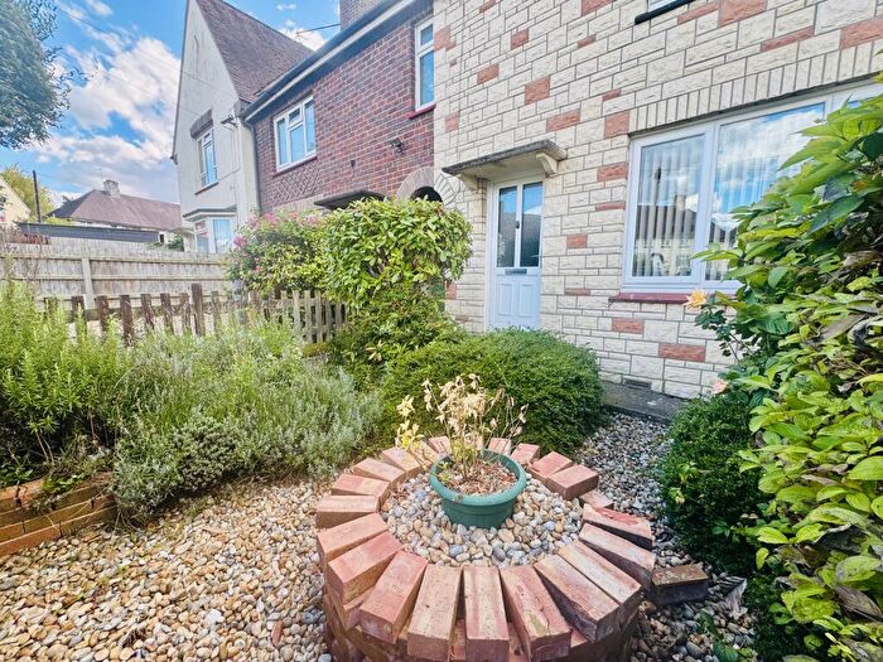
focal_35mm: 14
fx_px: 357
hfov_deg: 102.1
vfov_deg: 85.7
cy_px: 331
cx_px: 442
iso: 40
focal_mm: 2.22
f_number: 2.2
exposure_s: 1/175
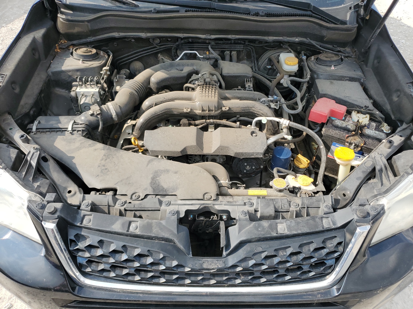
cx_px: 206
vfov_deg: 53.1
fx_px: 310
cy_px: 154
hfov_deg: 67.3
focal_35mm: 26
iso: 50
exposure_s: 1/1429
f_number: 1.5
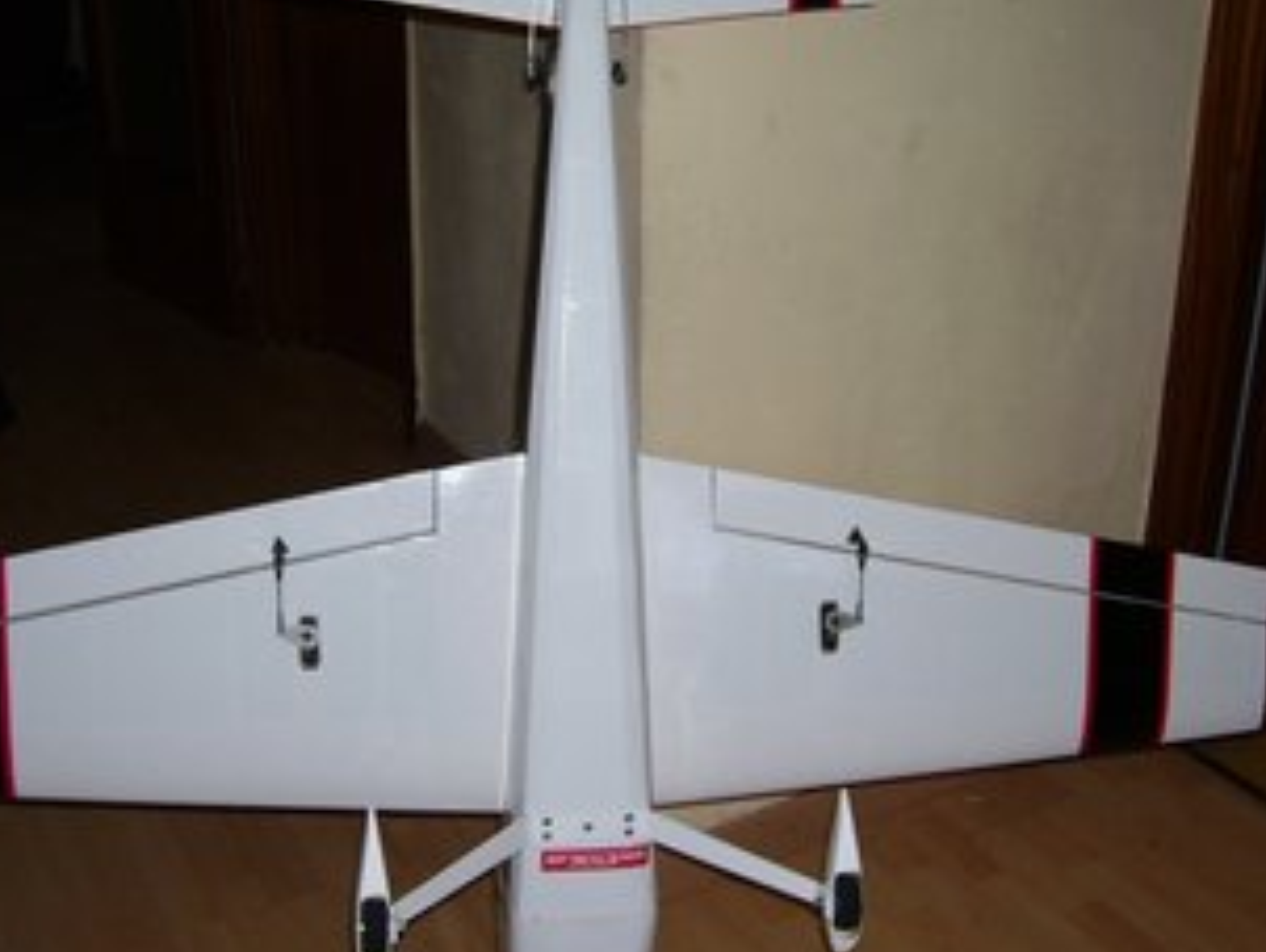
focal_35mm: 45
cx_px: 595
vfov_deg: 32.2
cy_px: 424
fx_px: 1647
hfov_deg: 42.0
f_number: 2.7
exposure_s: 1/60
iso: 80
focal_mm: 5.6
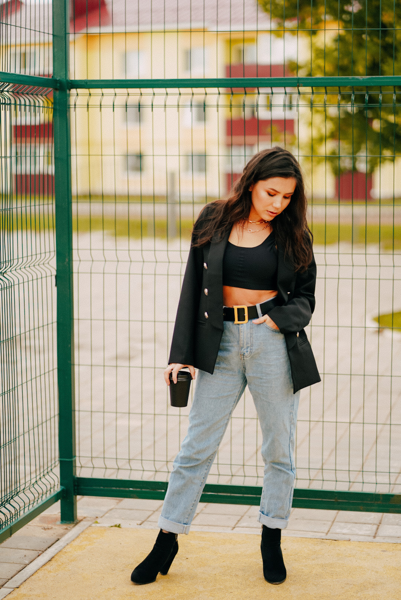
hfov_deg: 16.1
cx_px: 200
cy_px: 300
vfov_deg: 23.9
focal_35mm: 85
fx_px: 1418
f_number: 1.8
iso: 200
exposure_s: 1/1600
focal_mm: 85
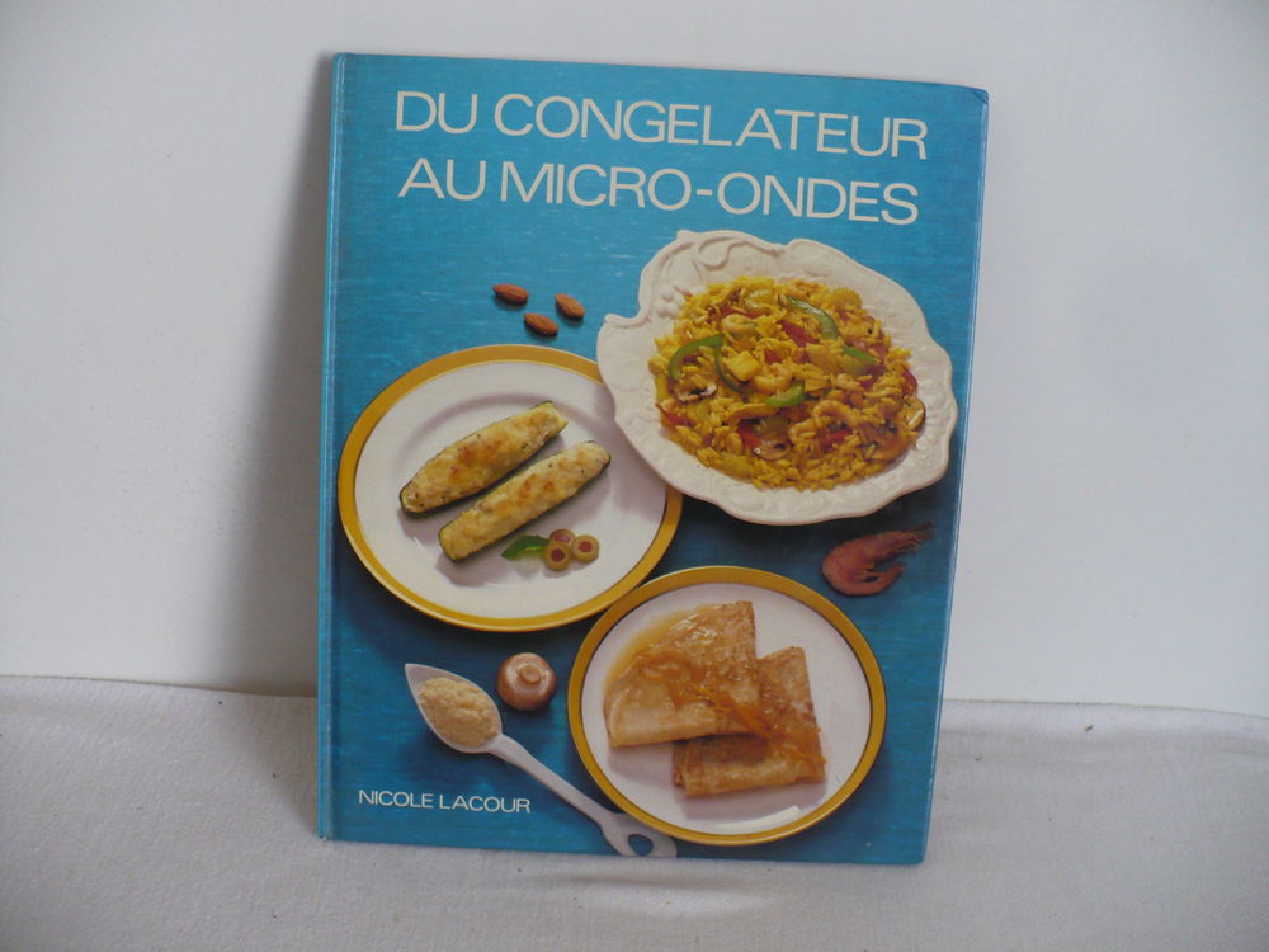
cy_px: 476
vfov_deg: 38.7
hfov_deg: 50.1
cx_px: 634
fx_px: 1356
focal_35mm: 37
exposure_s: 1/13
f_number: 2.8
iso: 200
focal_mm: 6.1
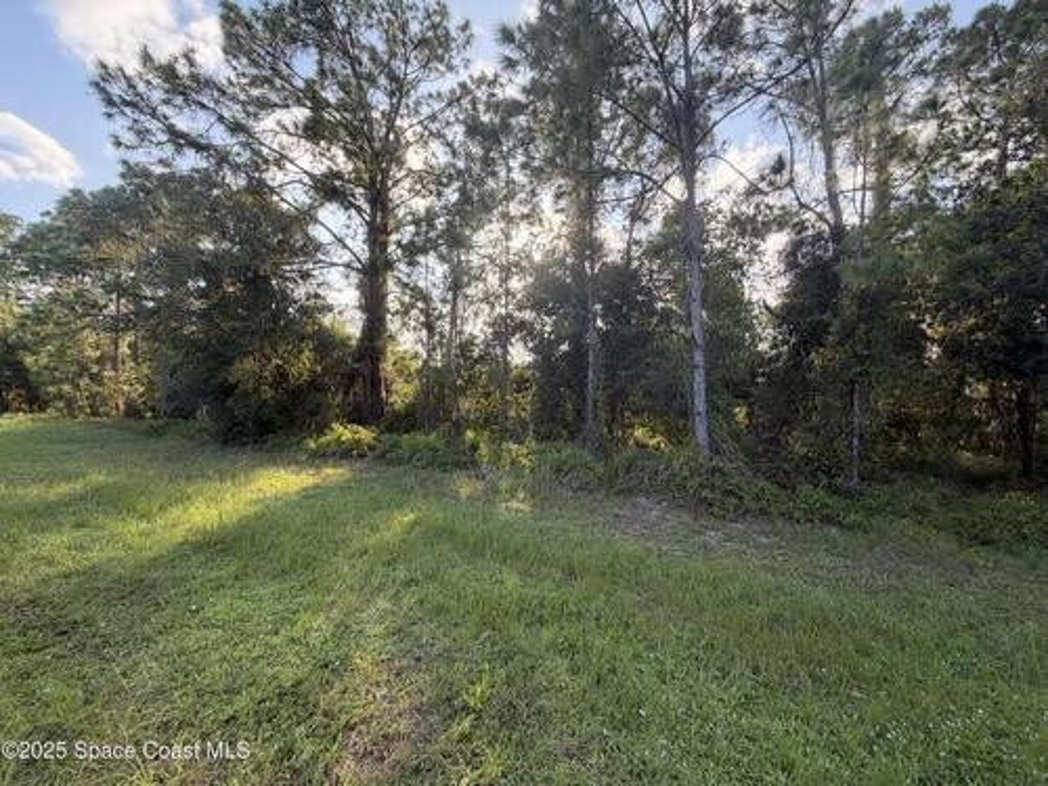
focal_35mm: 14
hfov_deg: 102.1
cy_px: 393
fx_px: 424
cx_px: 524
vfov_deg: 85.7
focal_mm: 2.22
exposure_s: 1/226
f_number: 2.2
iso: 50
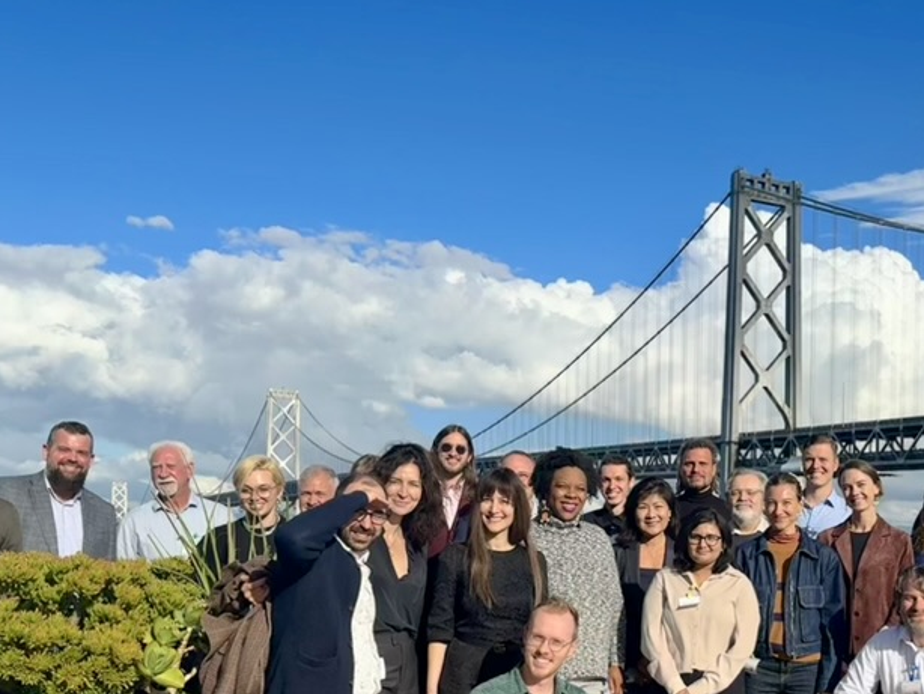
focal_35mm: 40
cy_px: 527
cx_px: 686
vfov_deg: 35.1
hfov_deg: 45.3
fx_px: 1068
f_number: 1.78
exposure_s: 1/7092
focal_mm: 6.76
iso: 80
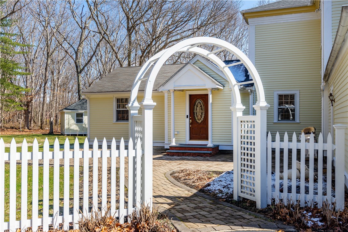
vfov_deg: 37.9
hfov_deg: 54.4
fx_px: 338
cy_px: 116
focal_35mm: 35
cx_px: 174
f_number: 9
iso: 100
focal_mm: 35
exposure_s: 1/125
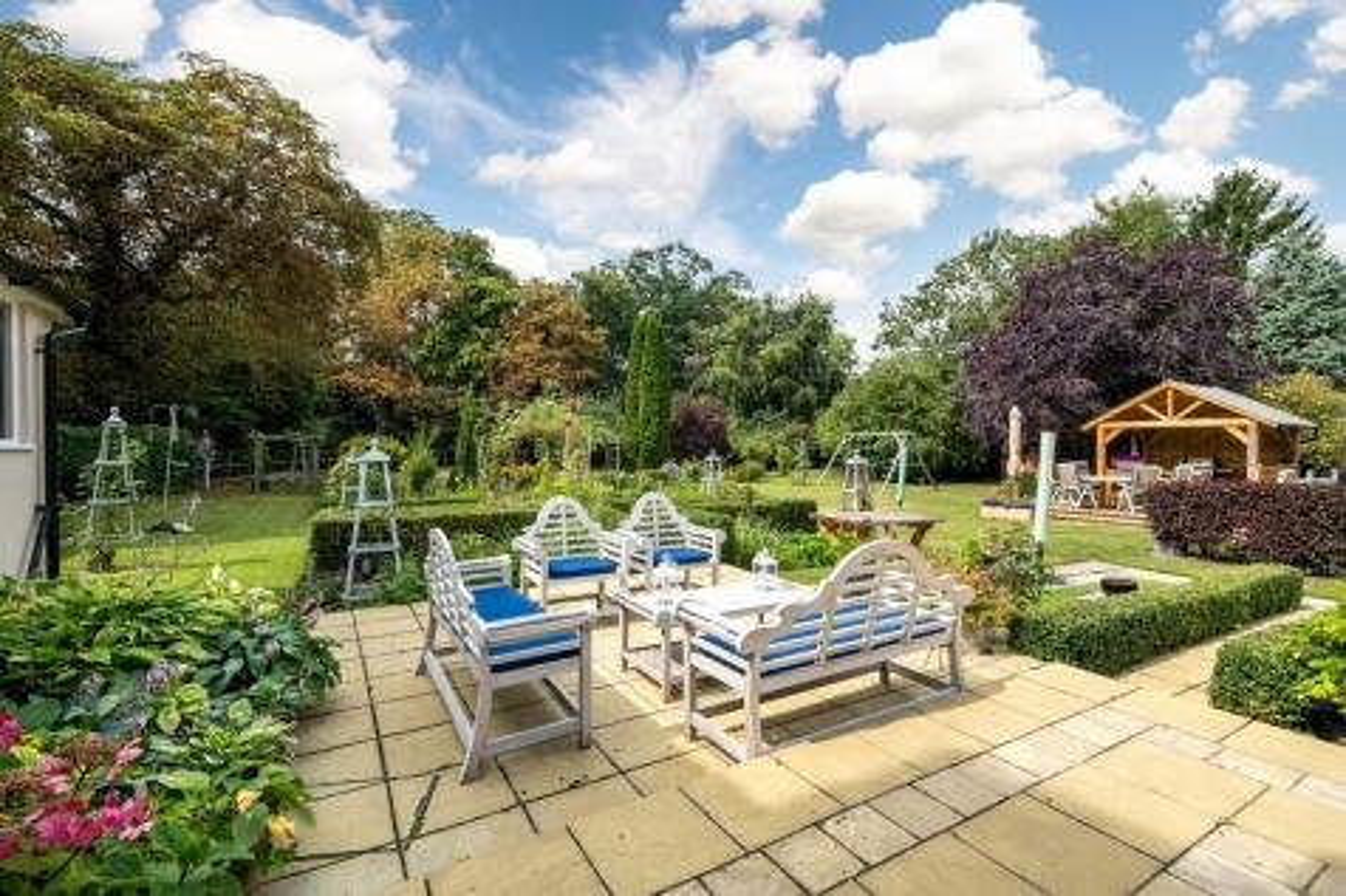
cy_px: 448
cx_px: 673
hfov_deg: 100.4
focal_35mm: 15
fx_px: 561
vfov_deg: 77.3
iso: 160
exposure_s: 1/200
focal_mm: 9.9
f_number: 9
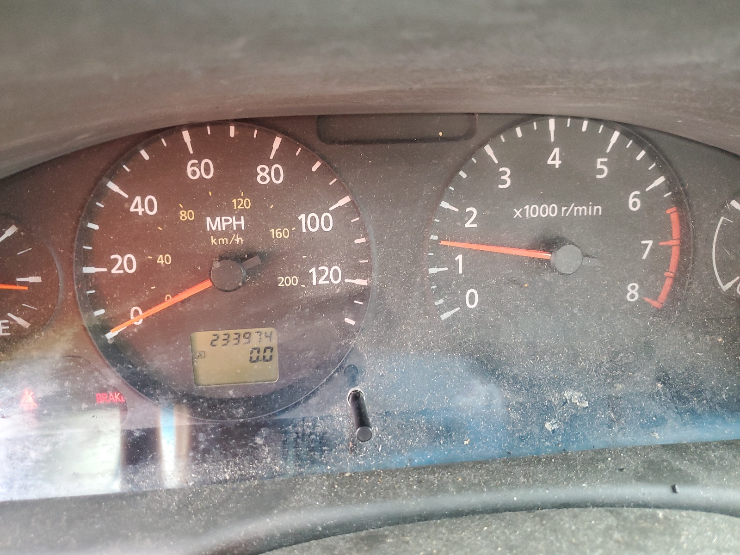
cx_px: 370
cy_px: 278
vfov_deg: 53.1
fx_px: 556
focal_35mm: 26
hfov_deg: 67.3
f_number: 1.5
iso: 219
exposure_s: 1/60.2
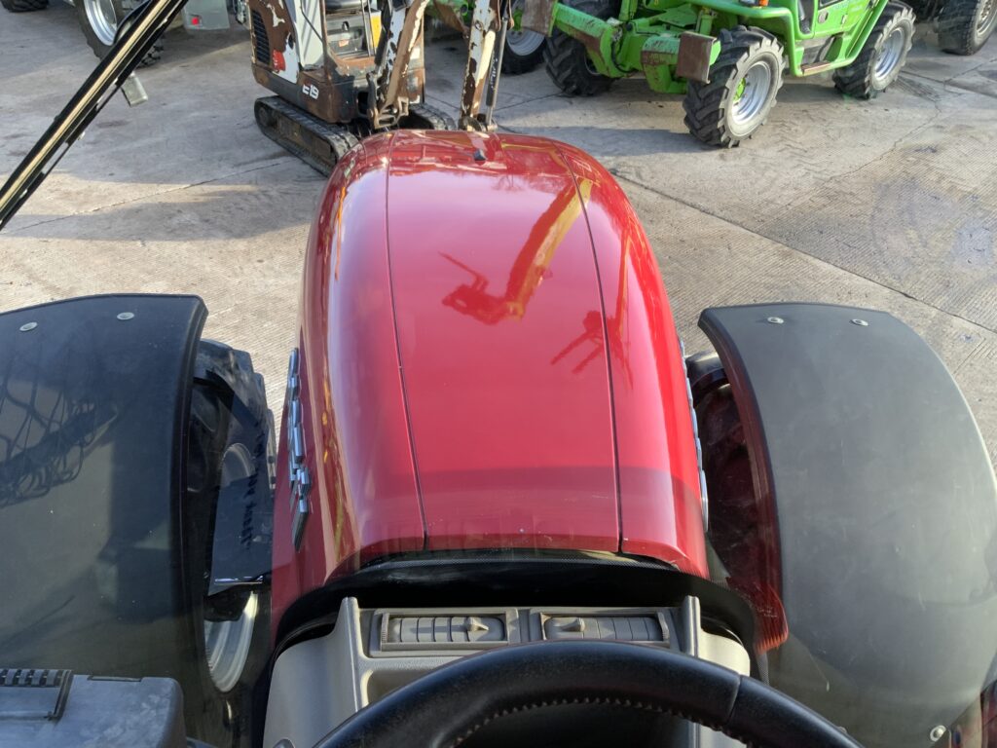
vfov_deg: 48.2
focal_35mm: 29
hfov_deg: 61.7
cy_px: 374
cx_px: 498
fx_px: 835
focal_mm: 3
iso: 32
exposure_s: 1/122
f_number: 1.8
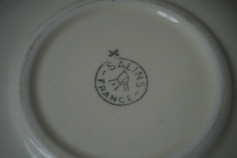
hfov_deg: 38.9
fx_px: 335
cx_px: 118
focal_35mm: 51
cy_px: 79
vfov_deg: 26.4
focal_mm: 34
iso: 250
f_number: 5
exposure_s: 1/160
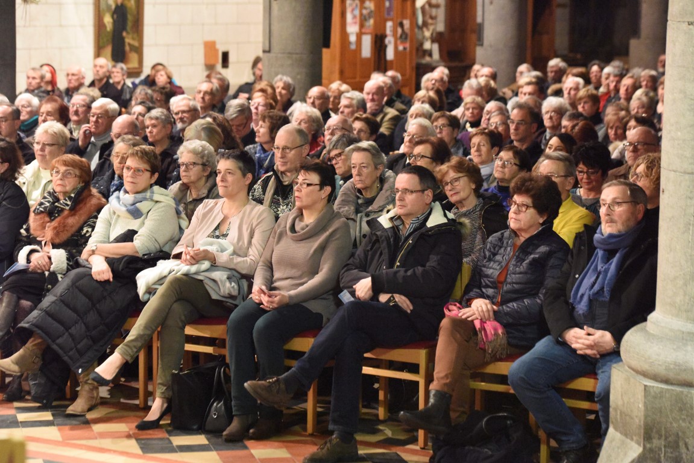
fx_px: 1967
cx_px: 347
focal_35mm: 102
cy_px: 232
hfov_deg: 20.0
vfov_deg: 13.4
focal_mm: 102
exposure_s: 1/20
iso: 12800
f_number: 4
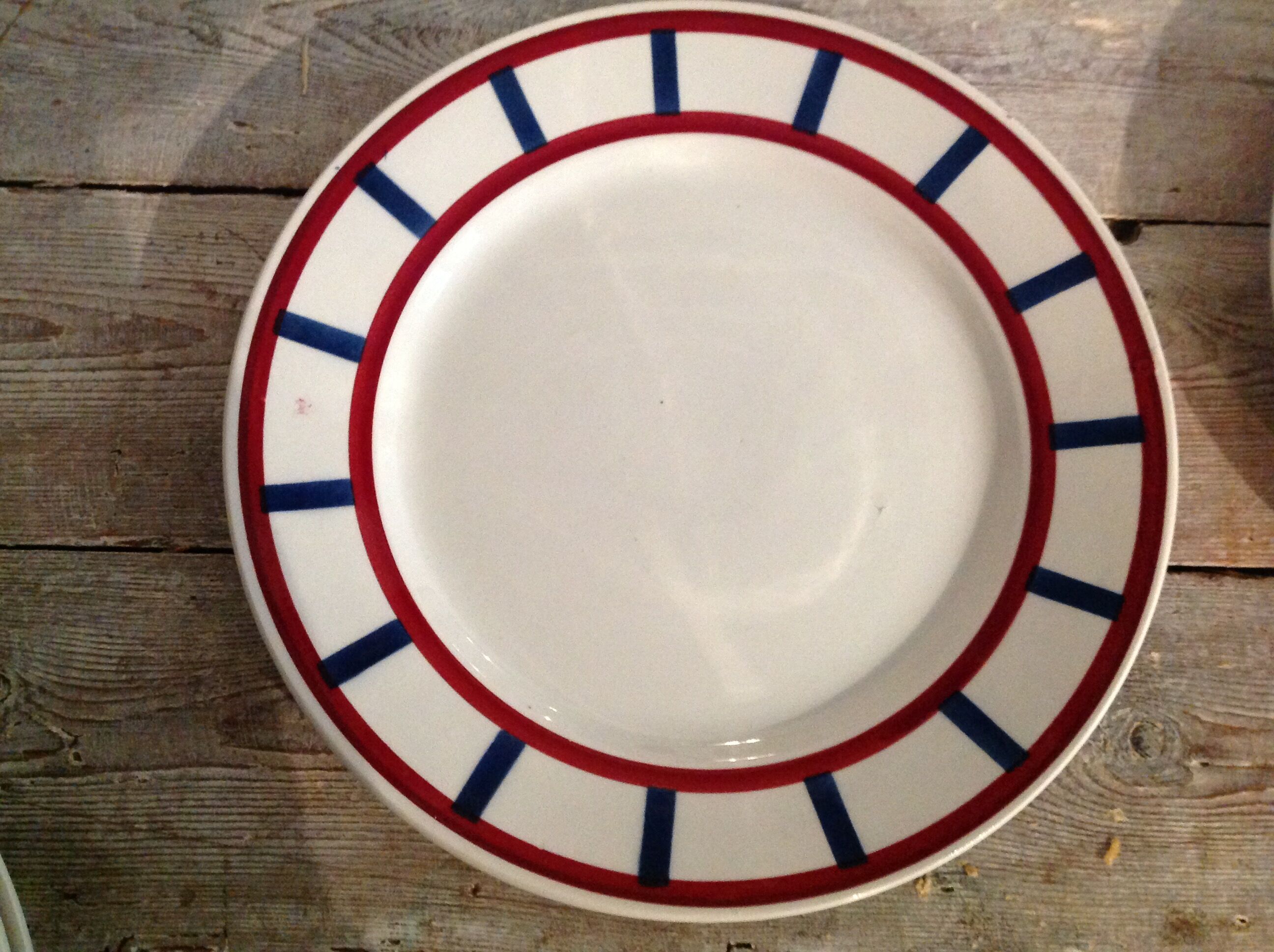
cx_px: 637
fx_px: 1286
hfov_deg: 52.7
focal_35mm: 35
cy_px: 476
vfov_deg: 40.6
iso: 500
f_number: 2.4
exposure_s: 1/15
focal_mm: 4.28
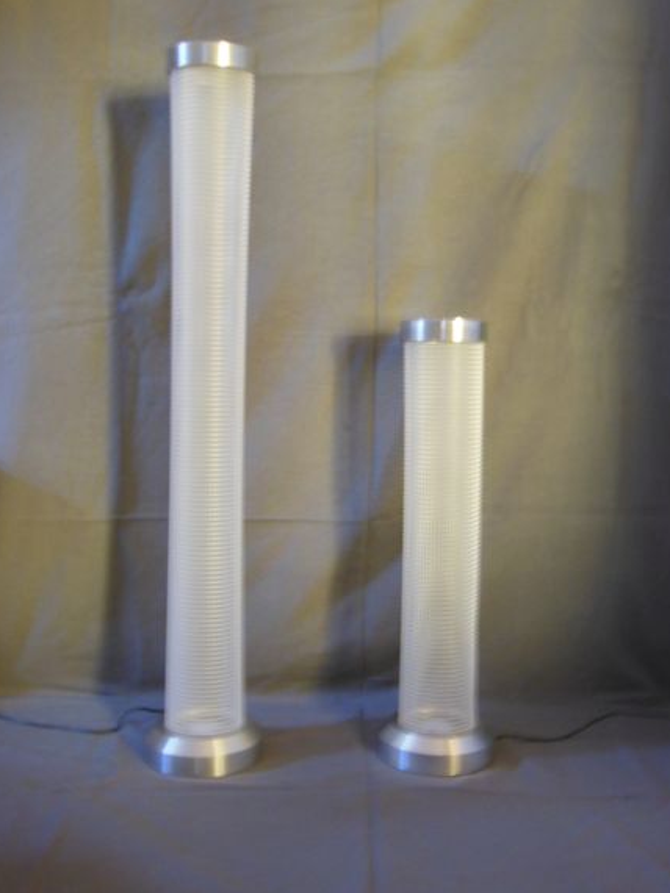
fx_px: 1058
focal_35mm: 41
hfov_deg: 35.1
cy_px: 439
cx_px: 344
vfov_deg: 45.8
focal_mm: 6.9
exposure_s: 1/1.3
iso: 400
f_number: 4.1
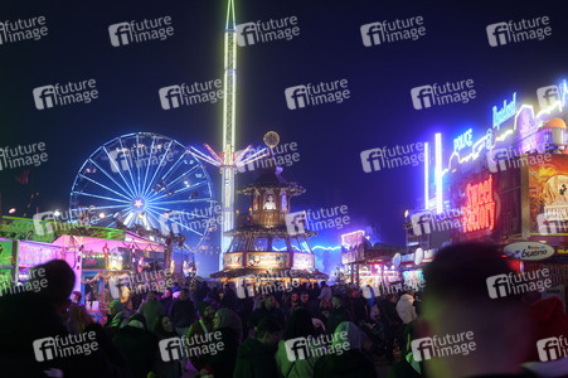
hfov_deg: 43.6
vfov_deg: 29.8
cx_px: 284
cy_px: 189
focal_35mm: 45
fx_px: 709
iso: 640
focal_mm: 30
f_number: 4
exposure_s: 1/50
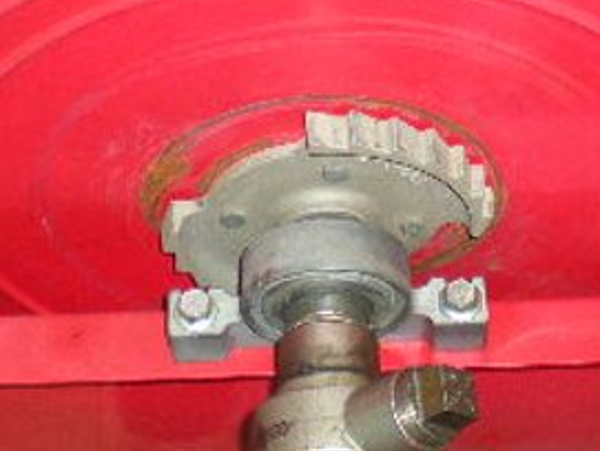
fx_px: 1944
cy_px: 31
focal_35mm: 112
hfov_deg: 17.5
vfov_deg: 13.1
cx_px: 354
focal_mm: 6.3
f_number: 3.1
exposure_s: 1/60
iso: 144
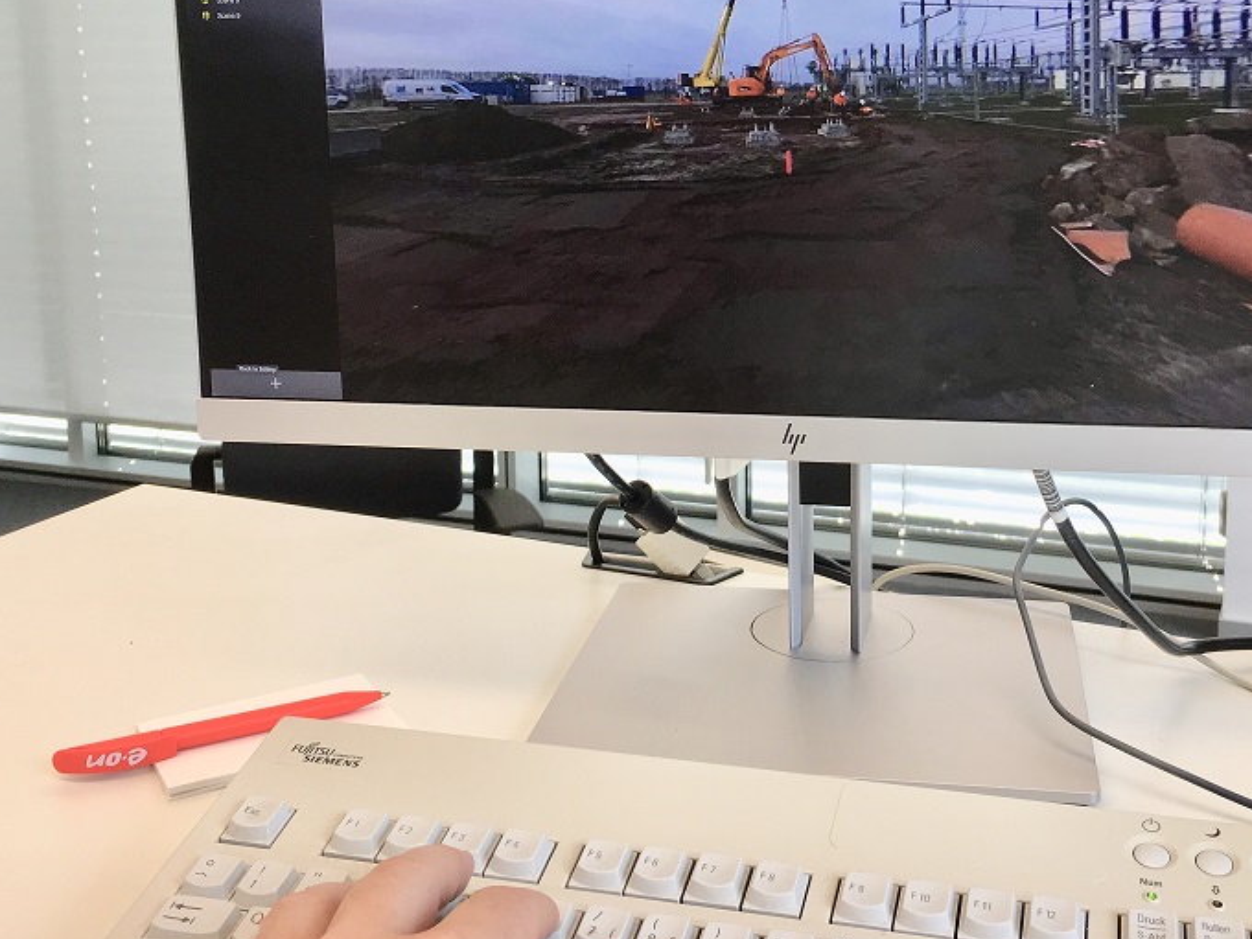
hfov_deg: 43.7
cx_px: 722
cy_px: 272
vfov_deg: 33.1
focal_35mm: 43
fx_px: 1555
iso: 40
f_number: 2.2
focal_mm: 4.15
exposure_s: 1/100
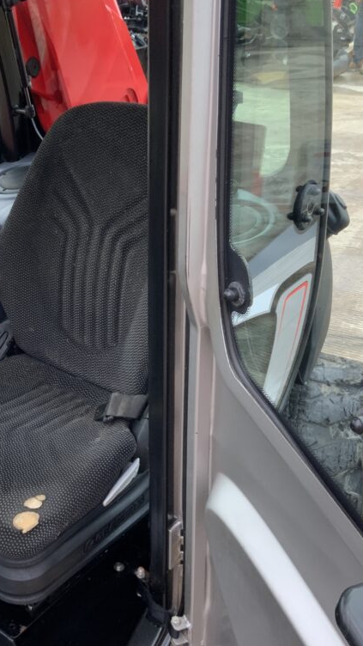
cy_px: 317
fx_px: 736
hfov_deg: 27.0
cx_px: 58
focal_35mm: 43
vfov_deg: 47.4
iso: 40
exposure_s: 1/122
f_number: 1.8
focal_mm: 3
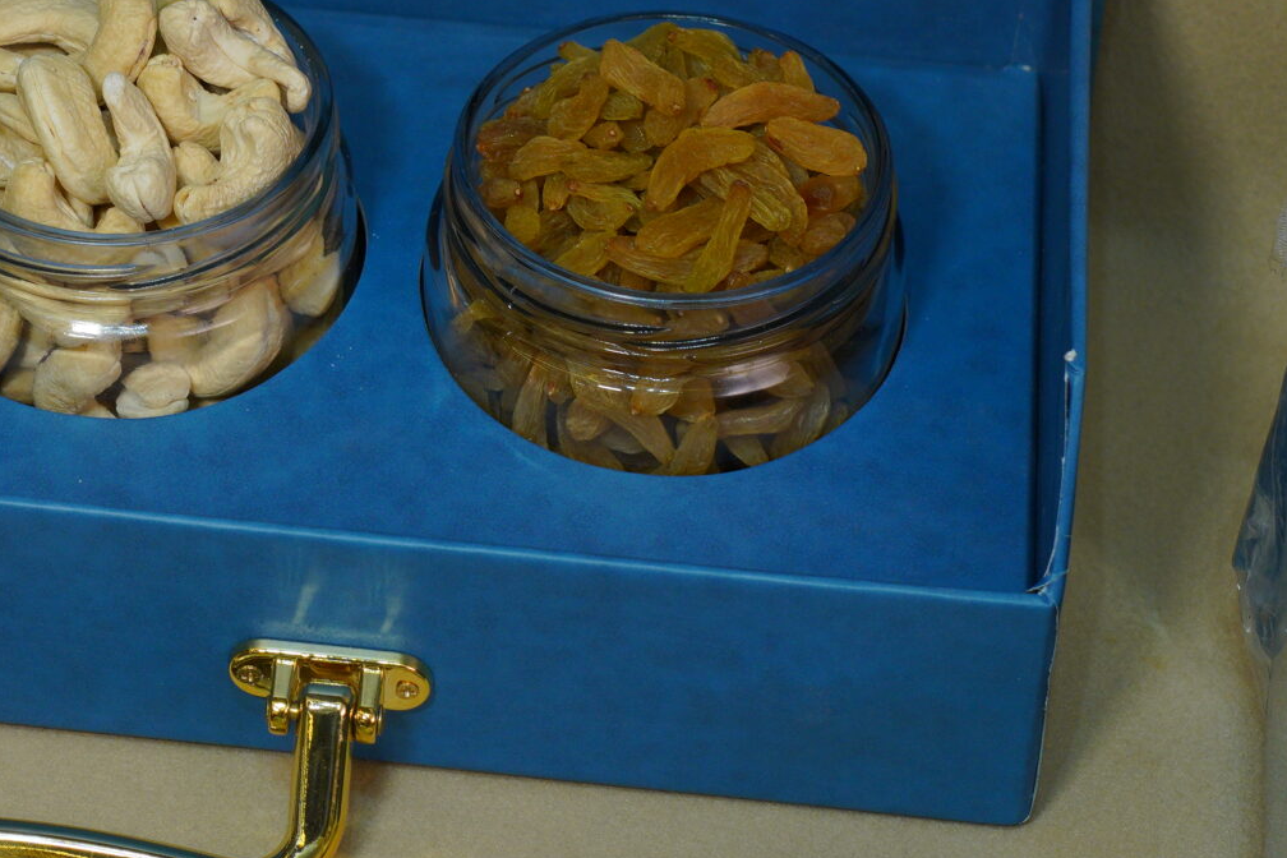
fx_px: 4540
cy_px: 21
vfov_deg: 10.7
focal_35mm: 127
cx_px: 33
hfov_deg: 15.9
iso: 1000
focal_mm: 50
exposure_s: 1/250
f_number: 5
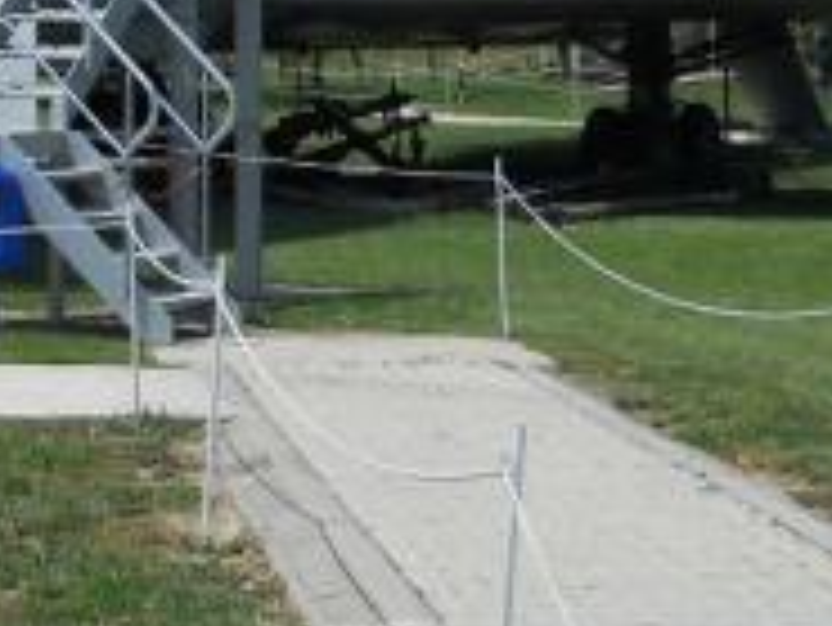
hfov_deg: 13.8
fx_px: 3415
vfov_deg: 10.3
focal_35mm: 142
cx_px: 166
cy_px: -77
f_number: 5.5
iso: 80
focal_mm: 6.72
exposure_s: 1/500
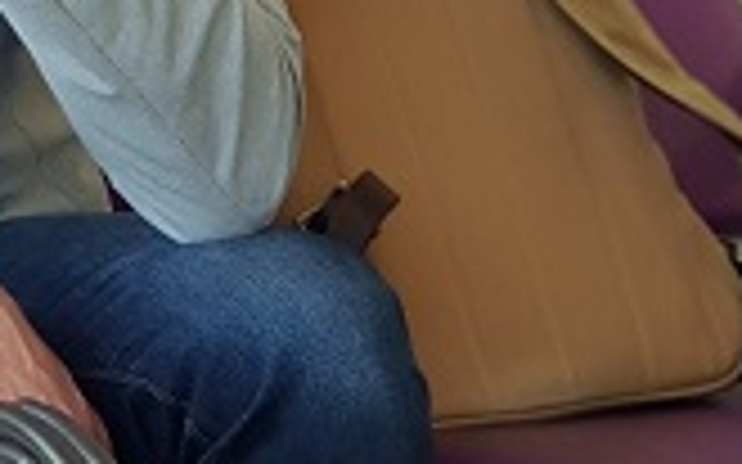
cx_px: -360
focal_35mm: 200
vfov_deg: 6.5
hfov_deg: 10.2
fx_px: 4043
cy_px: -230
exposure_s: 1/33
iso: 64
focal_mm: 6
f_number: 2.4
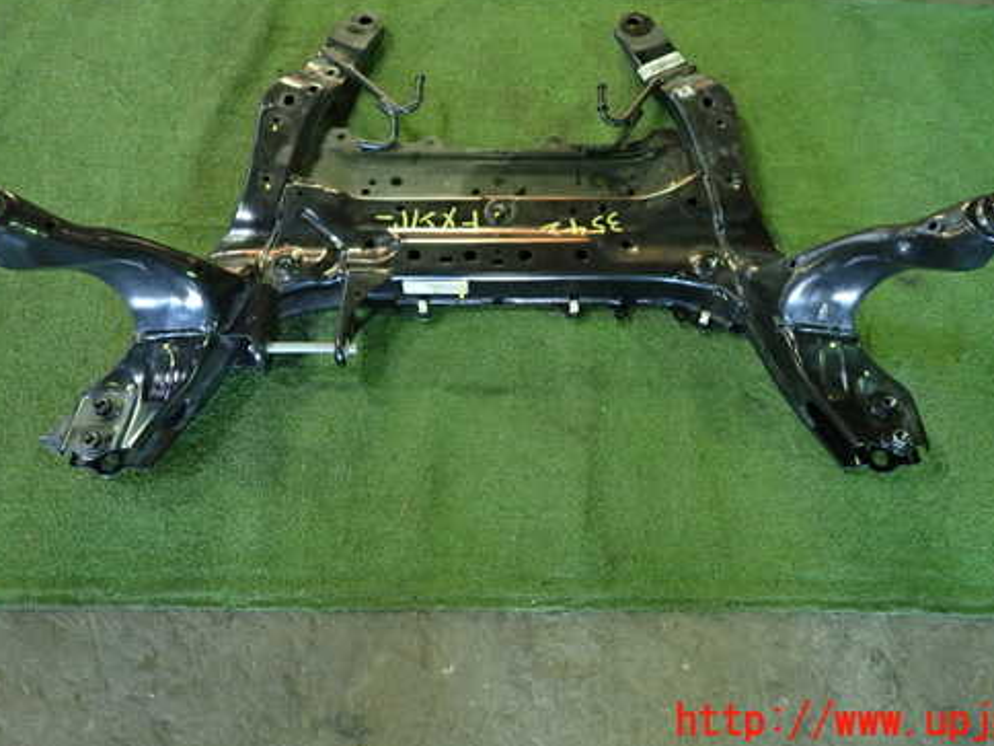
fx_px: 890
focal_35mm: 31
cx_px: 524
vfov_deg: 45.1
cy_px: 286
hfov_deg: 58.3
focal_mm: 4.5
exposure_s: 1/30
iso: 500
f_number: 2
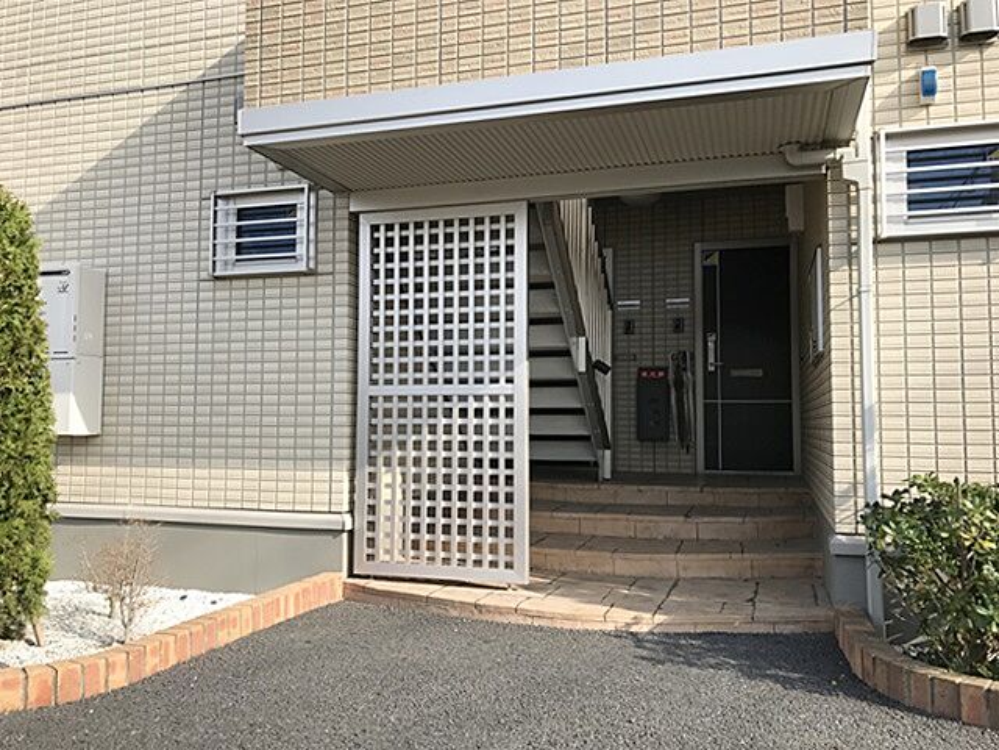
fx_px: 808
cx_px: 500
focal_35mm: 28
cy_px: 375
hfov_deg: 63.4
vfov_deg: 49.7
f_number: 1.8
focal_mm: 3.99
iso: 20
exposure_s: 1/977
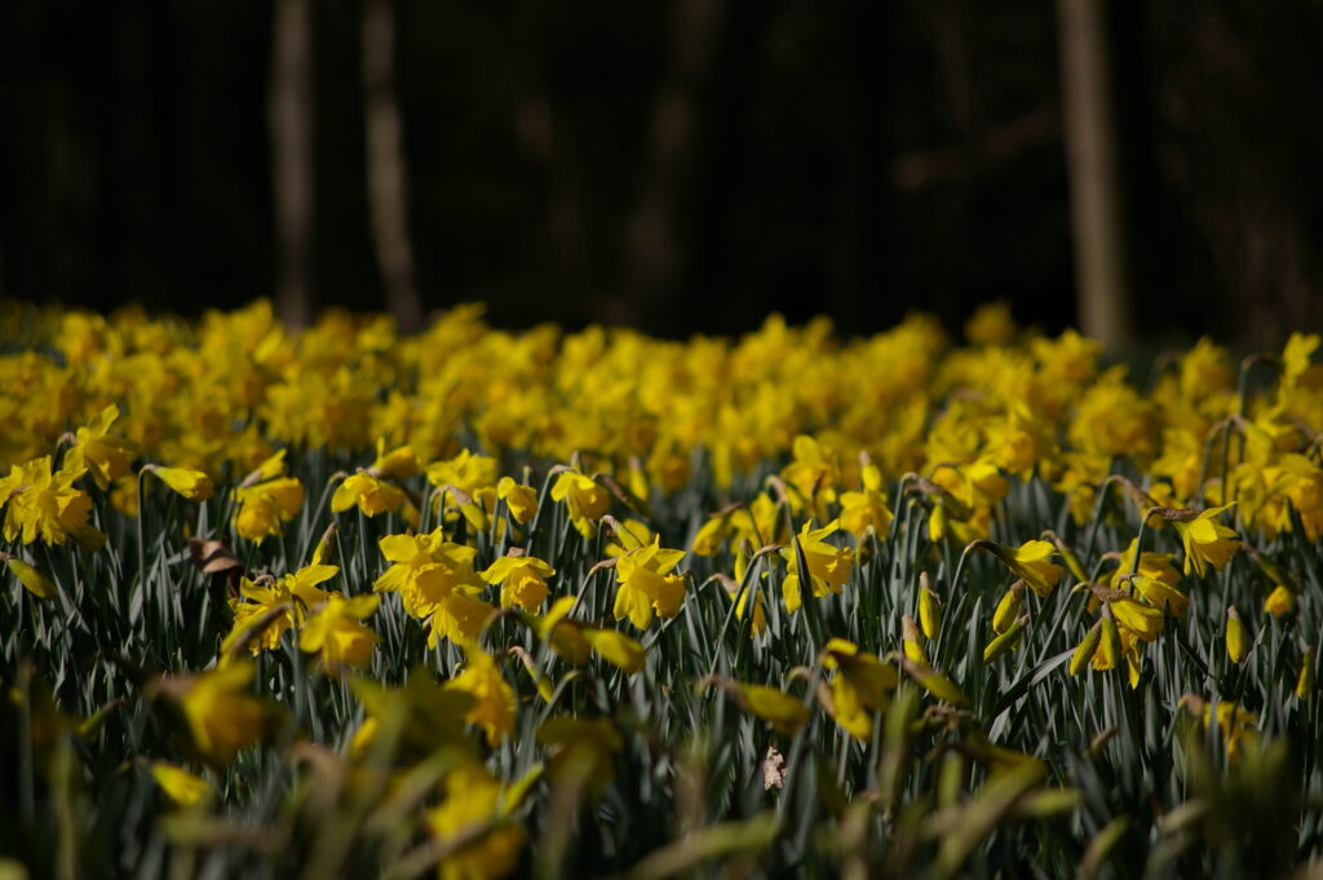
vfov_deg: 4.6
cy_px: 440
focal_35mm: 300
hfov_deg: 6.9
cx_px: 662
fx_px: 11016
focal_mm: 200
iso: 200
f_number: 5.6
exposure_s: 1/1500
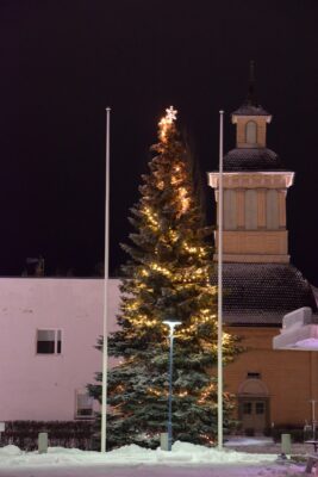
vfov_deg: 18.2
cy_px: 238
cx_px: 159
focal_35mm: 112
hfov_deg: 12.2
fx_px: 1489
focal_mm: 75
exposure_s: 1/5
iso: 6400
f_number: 5.3
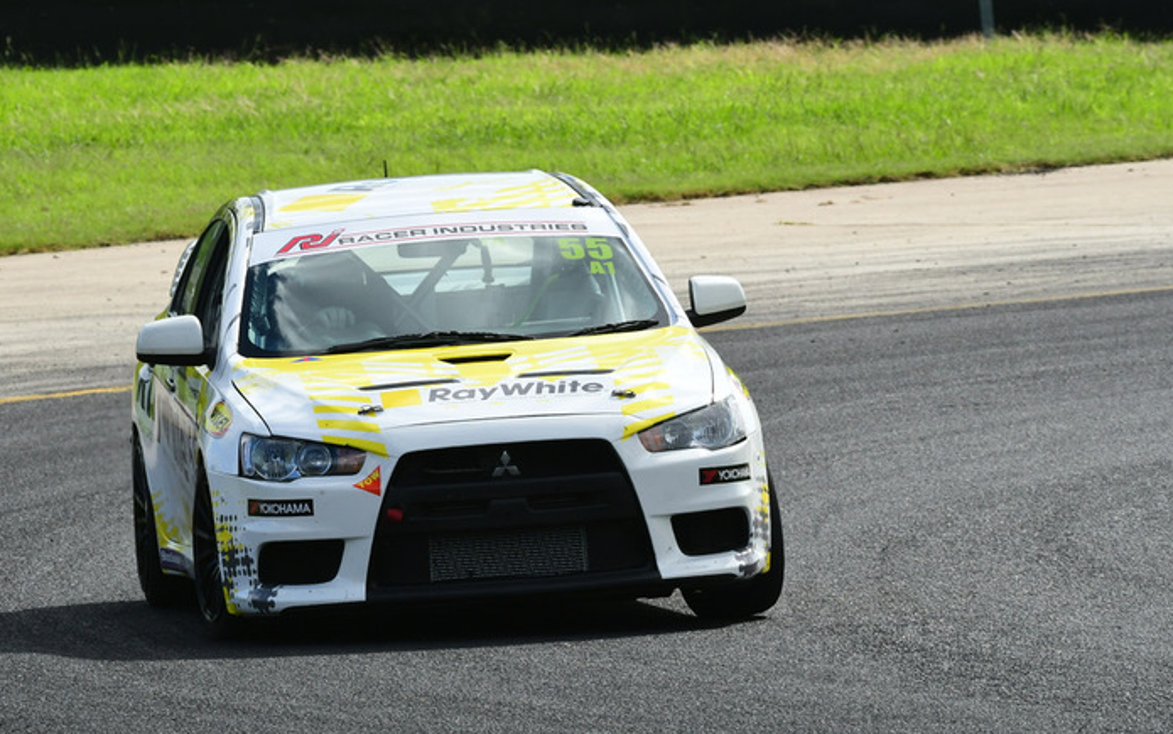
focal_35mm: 475
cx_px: 604
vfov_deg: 2.8
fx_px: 15191
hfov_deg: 4.4
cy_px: 329
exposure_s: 1/640
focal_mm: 270
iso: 800
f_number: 13
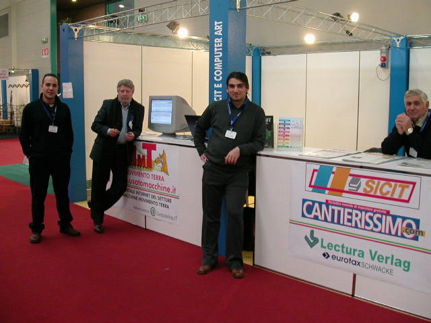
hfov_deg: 50.1
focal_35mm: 37
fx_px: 461
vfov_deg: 38.7
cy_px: 162
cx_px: 216
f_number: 2.7
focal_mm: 5.6
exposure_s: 1/31.1
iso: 169
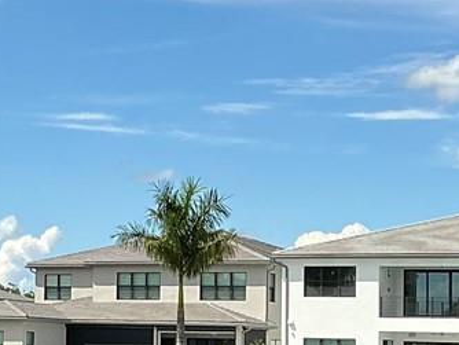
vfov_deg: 11.1
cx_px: 12
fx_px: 1778
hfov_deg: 14.5
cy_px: 209
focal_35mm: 134
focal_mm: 3
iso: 25
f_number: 1.8
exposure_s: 1/2320
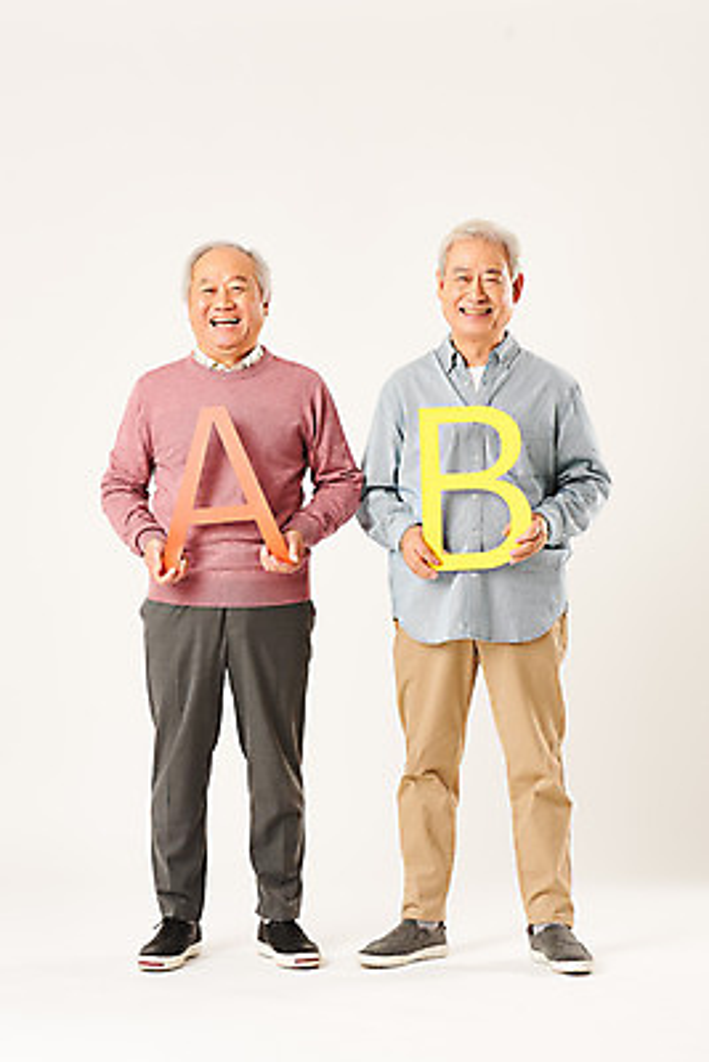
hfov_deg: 17.1
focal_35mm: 80
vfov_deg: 25.4
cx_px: 354
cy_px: 531
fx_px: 2361
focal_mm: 80
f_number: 8
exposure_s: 1/125
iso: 100
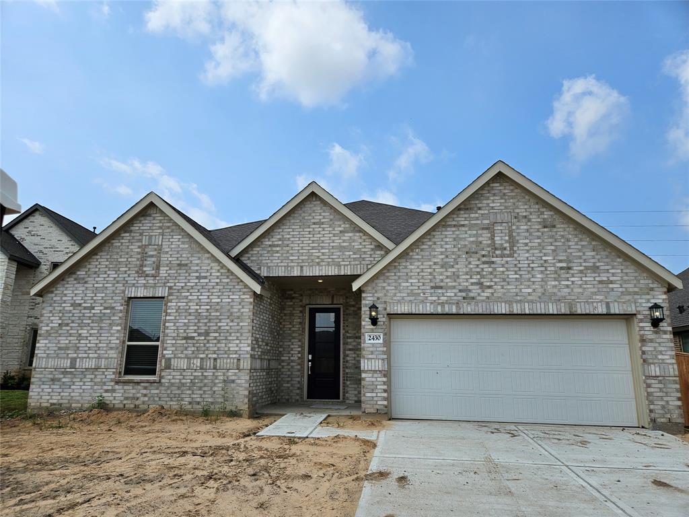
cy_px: 258
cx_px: 344
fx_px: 458
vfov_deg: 58.9
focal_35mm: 23
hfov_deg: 73.9
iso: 25
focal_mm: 5.4
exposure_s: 1/3018
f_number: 1.8
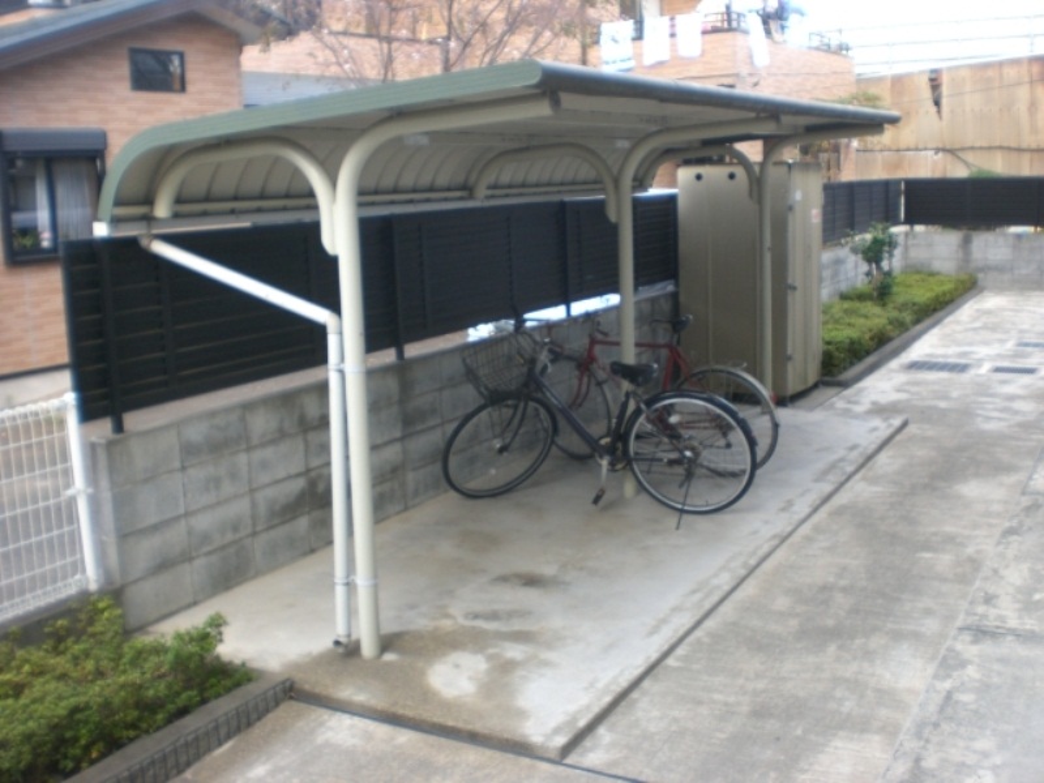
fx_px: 1146
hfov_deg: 49.0
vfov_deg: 37.7
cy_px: 392
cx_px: 522
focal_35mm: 38
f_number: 3.1
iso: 100
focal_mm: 6.3
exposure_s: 1/80
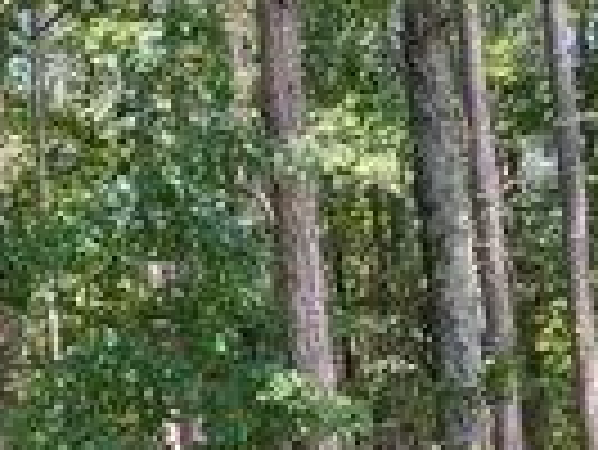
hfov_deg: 18.1
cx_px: -355
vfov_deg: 15.6
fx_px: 1625
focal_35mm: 94
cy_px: 389
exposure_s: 1/383
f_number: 1.6
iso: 32
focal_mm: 5.1
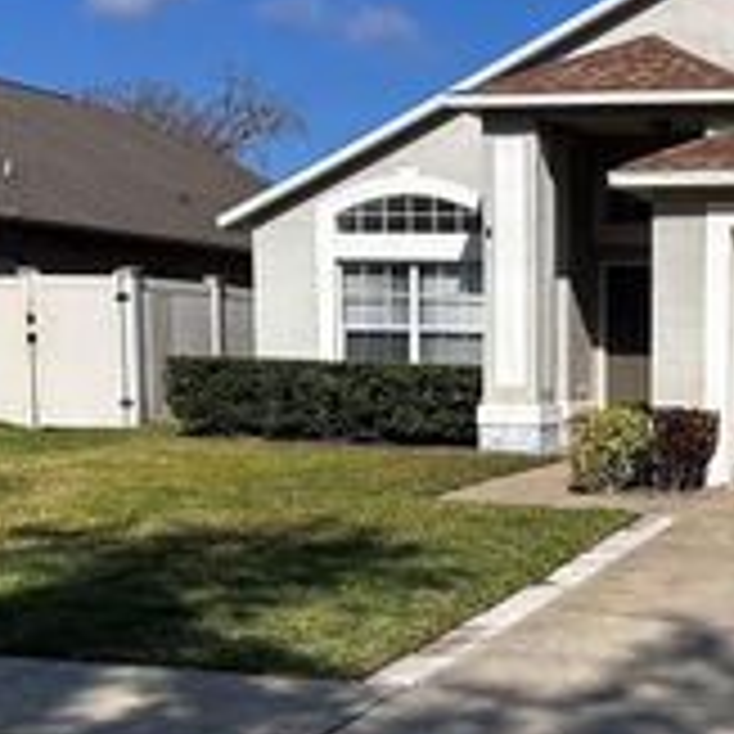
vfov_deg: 26.3
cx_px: 716
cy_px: 489
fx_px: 1559
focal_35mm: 65
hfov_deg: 25.3
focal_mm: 6.86
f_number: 1.78
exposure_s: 1/8197
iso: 80
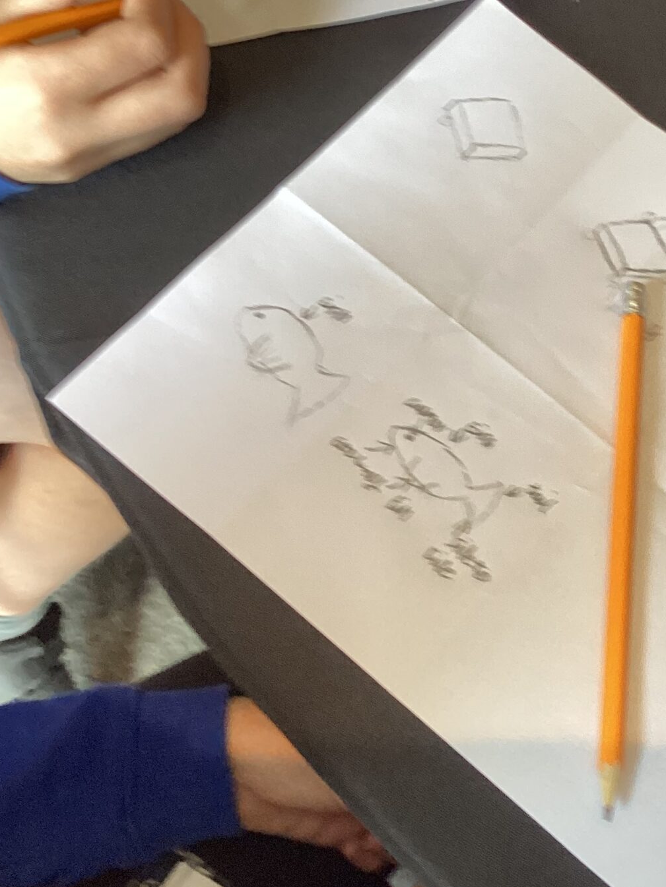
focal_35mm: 59
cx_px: 629
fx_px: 1513
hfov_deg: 24.0
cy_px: 411
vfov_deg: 32.7
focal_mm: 3.3
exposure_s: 1/50
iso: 80
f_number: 2.4
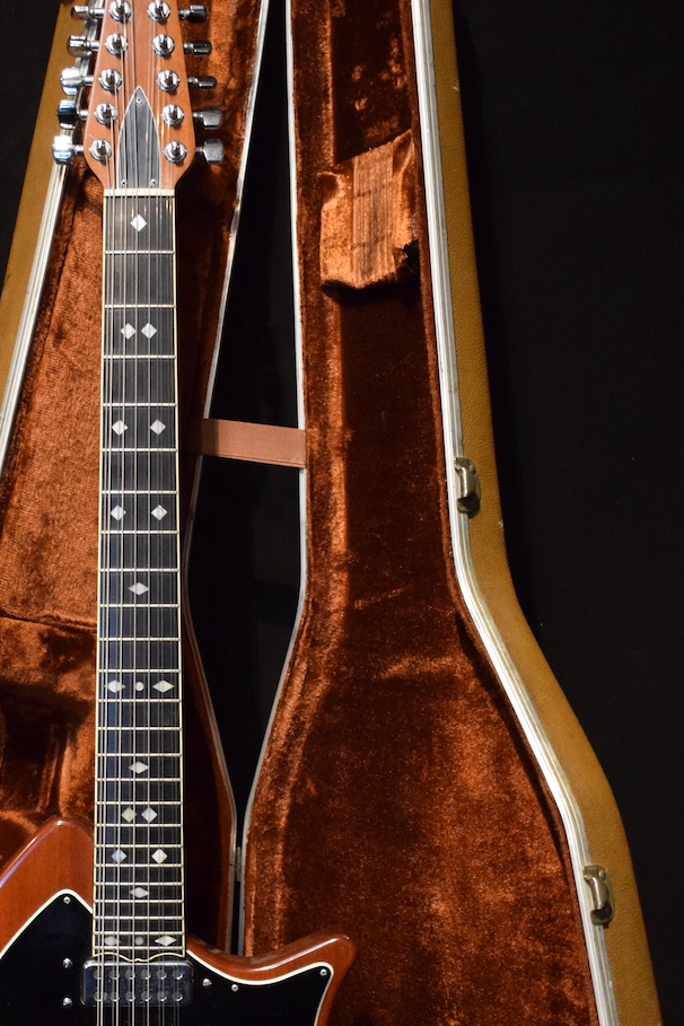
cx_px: 139
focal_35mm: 67
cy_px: 735
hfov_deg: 20.1
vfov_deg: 29.8
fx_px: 1904
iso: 3200
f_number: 4
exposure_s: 1/30
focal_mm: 27
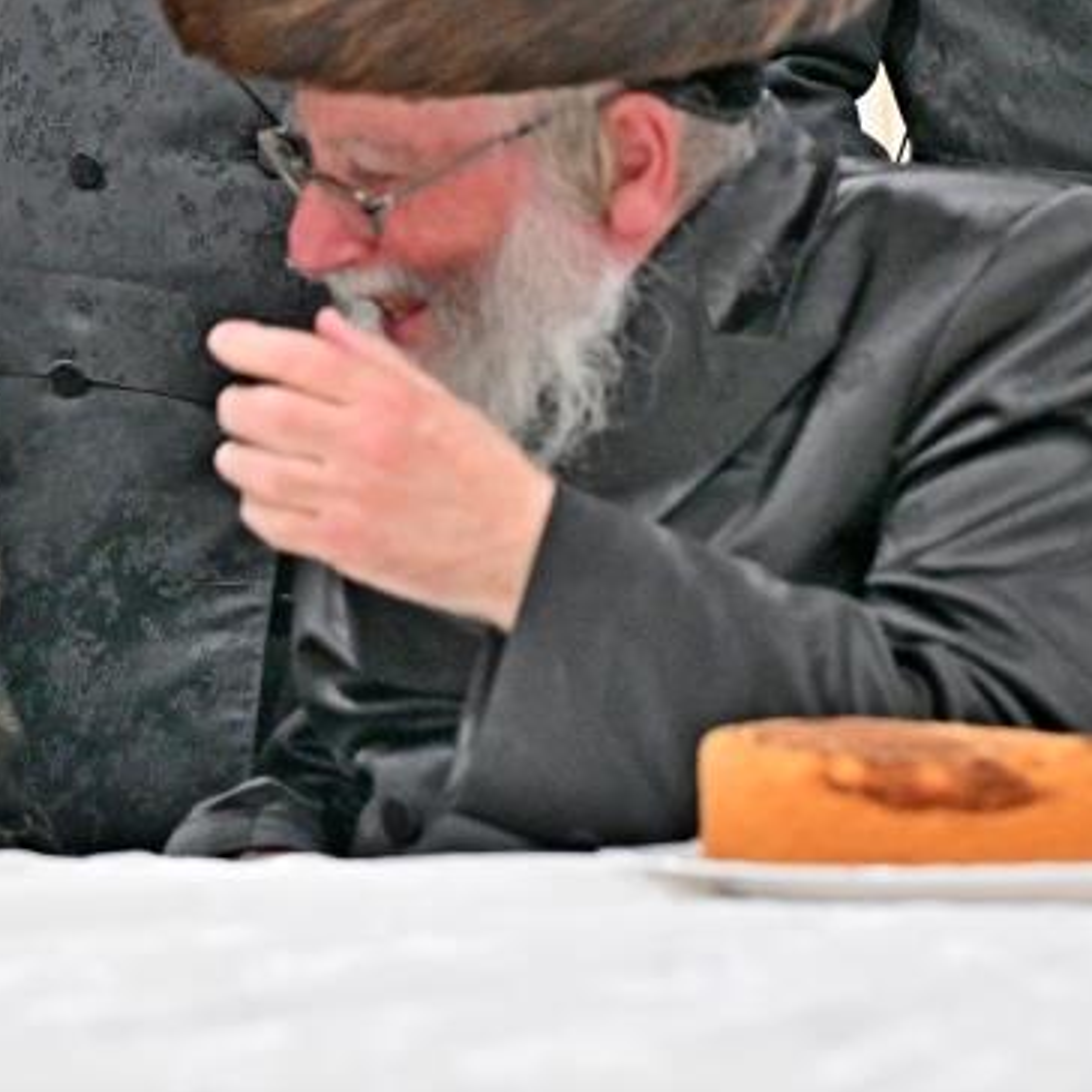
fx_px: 4354
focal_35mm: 122
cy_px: 106
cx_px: -24
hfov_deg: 14.1
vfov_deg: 14.2
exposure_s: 1/250
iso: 2000
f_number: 4
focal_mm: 51
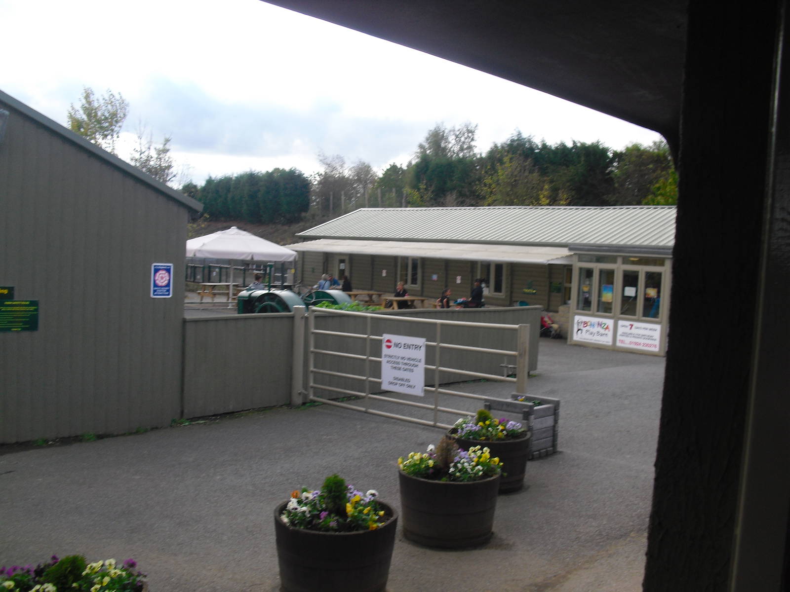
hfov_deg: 51.4
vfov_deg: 39.7
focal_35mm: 36
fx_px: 822
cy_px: 296
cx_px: 395
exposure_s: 1/80
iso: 100
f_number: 7.8
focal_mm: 6.3
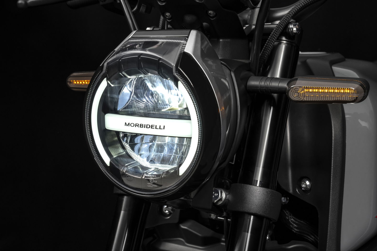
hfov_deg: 34.5
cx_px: 186
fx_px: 607
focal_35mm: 58
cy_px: 124
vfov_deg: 23.4
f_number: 16
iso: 400
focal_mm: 57
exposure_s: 1/125
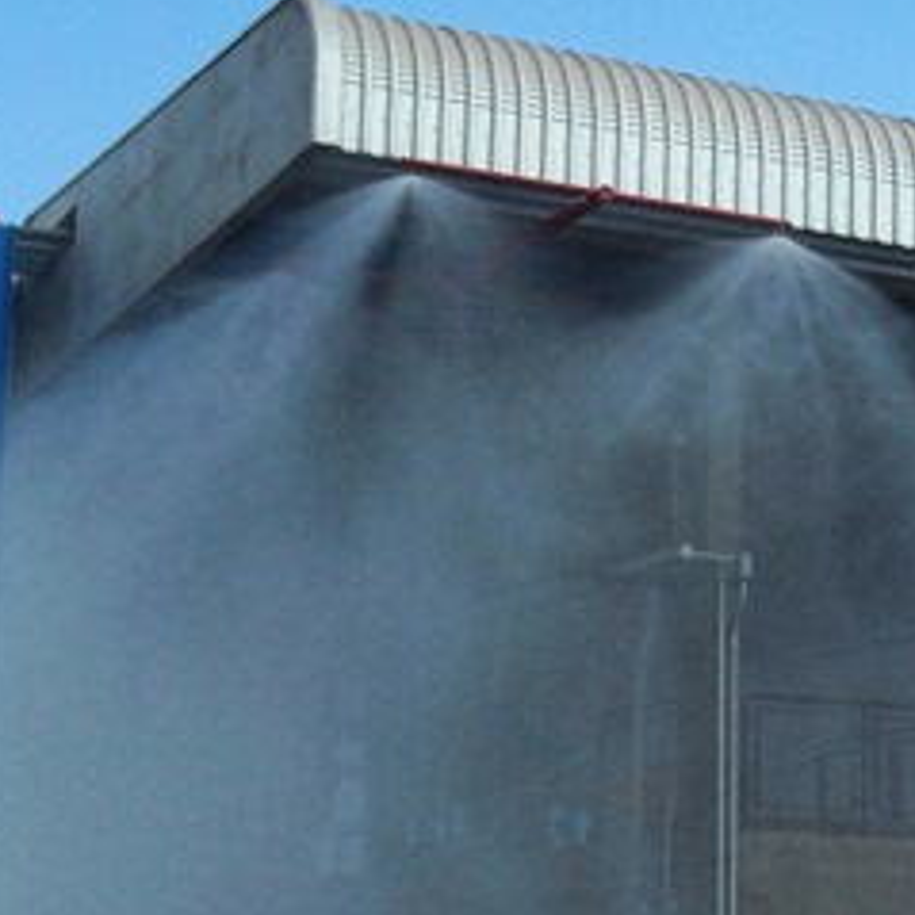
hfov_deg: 20.1
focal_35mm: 83
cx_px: 953
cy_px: 766
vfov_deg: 20.6
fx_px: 2482
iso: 100
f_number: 8.4
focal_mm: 6.3
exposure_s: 1/125
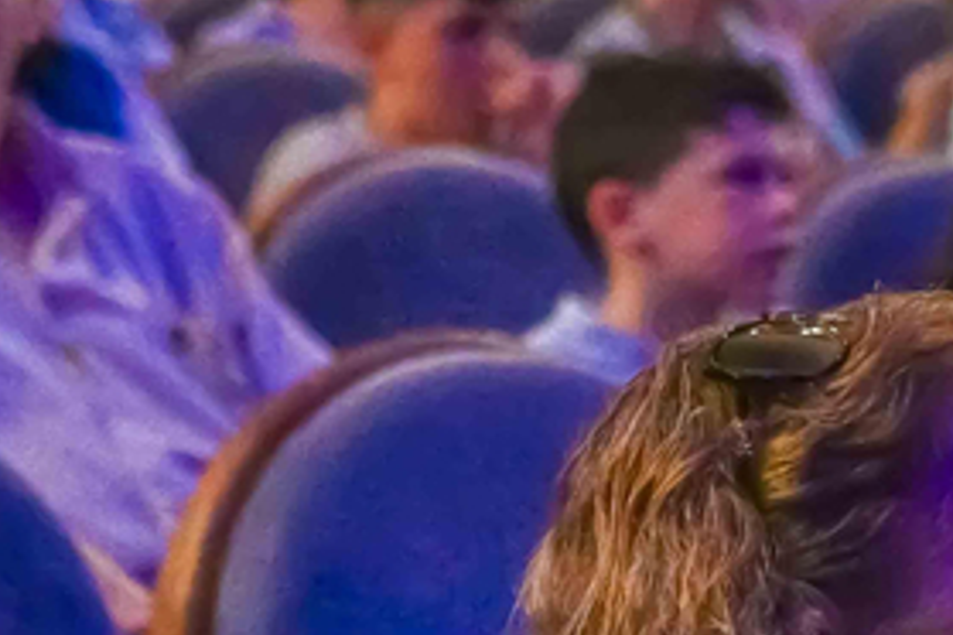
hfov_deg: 10.2
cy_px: 522
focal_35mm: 201
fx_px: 5321
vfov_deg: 6.8
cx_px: 478
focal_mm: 35
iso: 10000
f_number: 2
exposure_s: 1/320
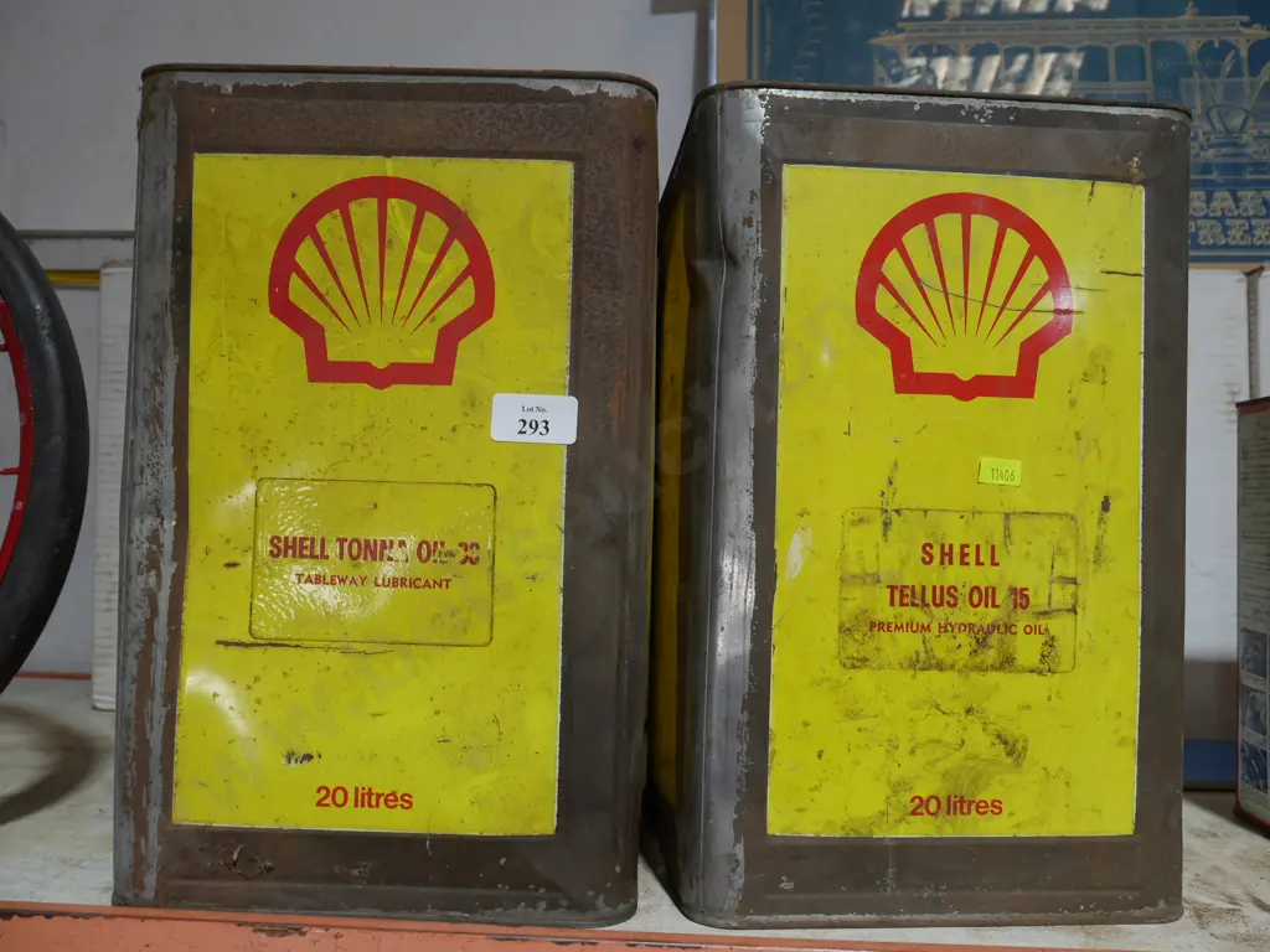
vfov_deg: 49.7
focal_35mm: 28
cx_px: 635
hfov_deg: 63.4
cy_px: 476
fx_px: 1027
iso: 500
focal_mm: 14
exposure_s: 1/60
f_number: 5.6
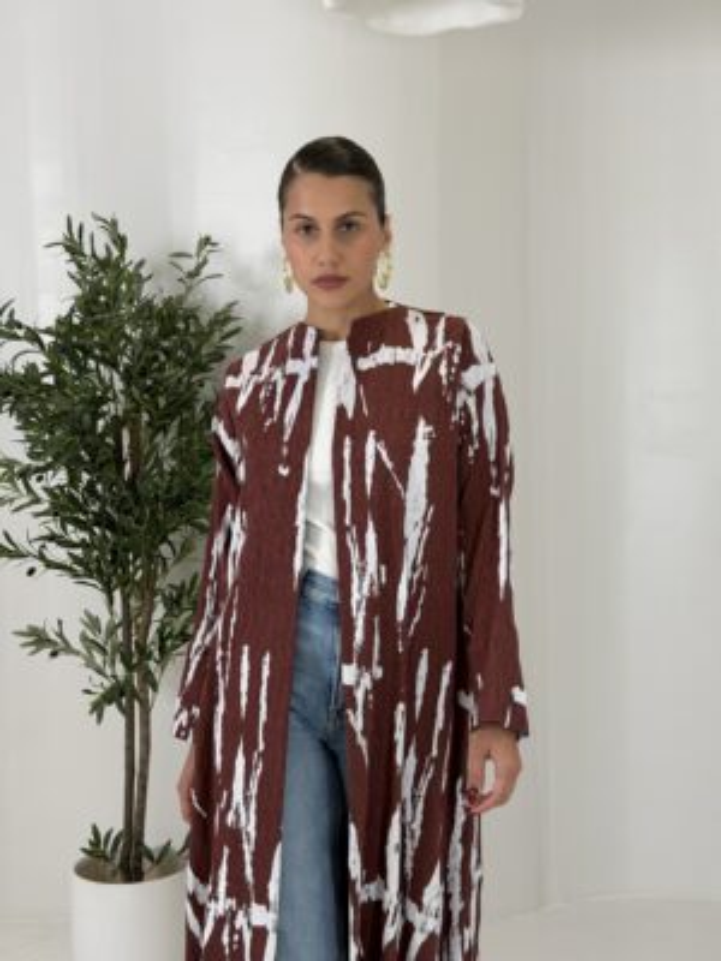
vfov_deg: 39.7
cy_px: 480
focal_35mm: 48
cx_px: 360
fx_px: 1333
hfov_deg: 30.3
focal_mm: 6.76
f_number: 1.78
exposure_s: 1/450
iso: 64
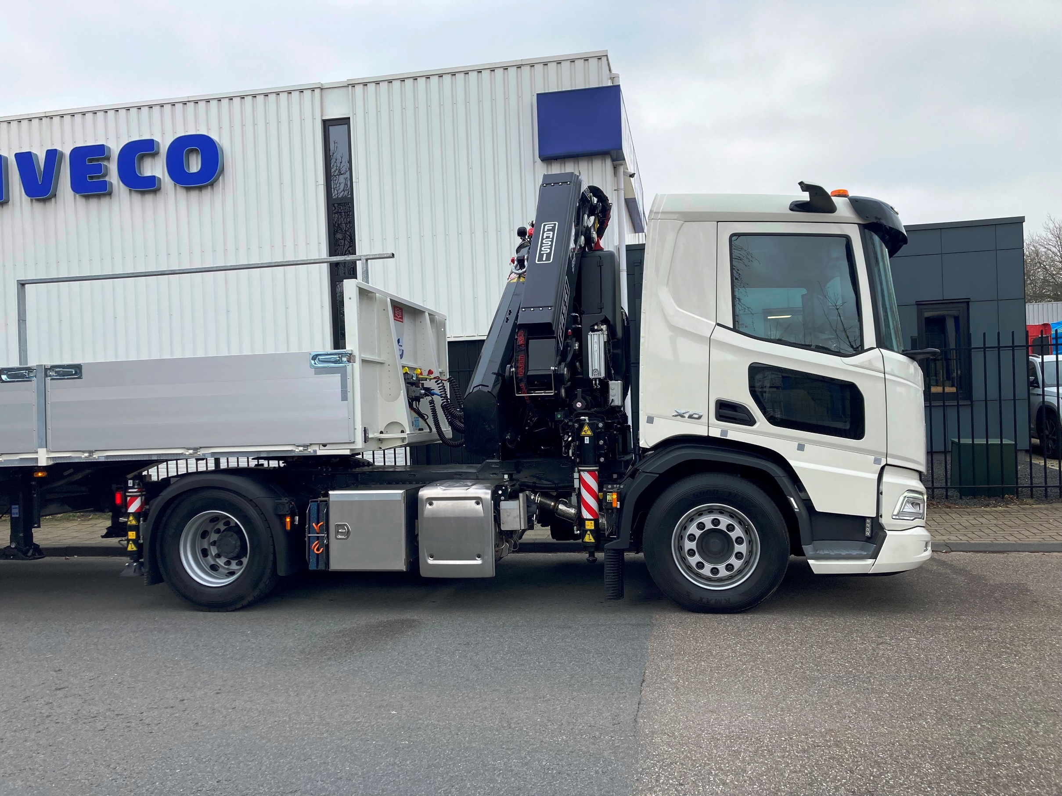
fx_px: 859
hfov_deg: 63.4
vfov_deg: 49.7
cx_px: 531
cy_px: 398
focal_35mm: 28
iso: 20
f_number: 1.8
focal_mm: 3.99
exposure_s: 1/432
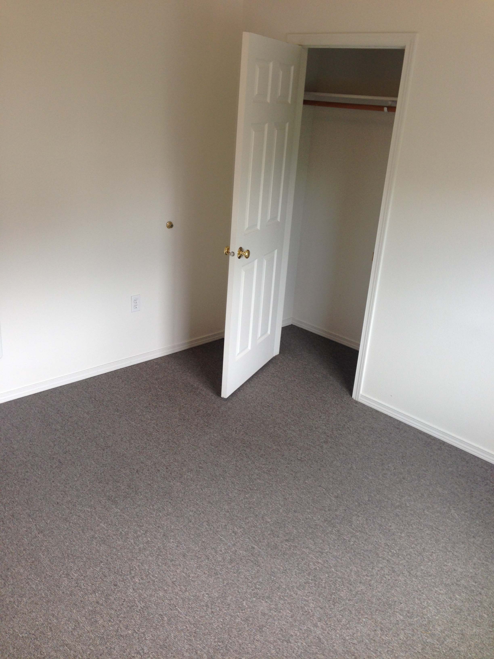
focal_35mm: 33
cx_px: 247
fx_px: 628
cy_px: 330
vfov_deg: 55.4
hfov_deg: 42.9
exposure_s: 1/40
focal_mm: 4.12
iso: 50
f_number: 2.4
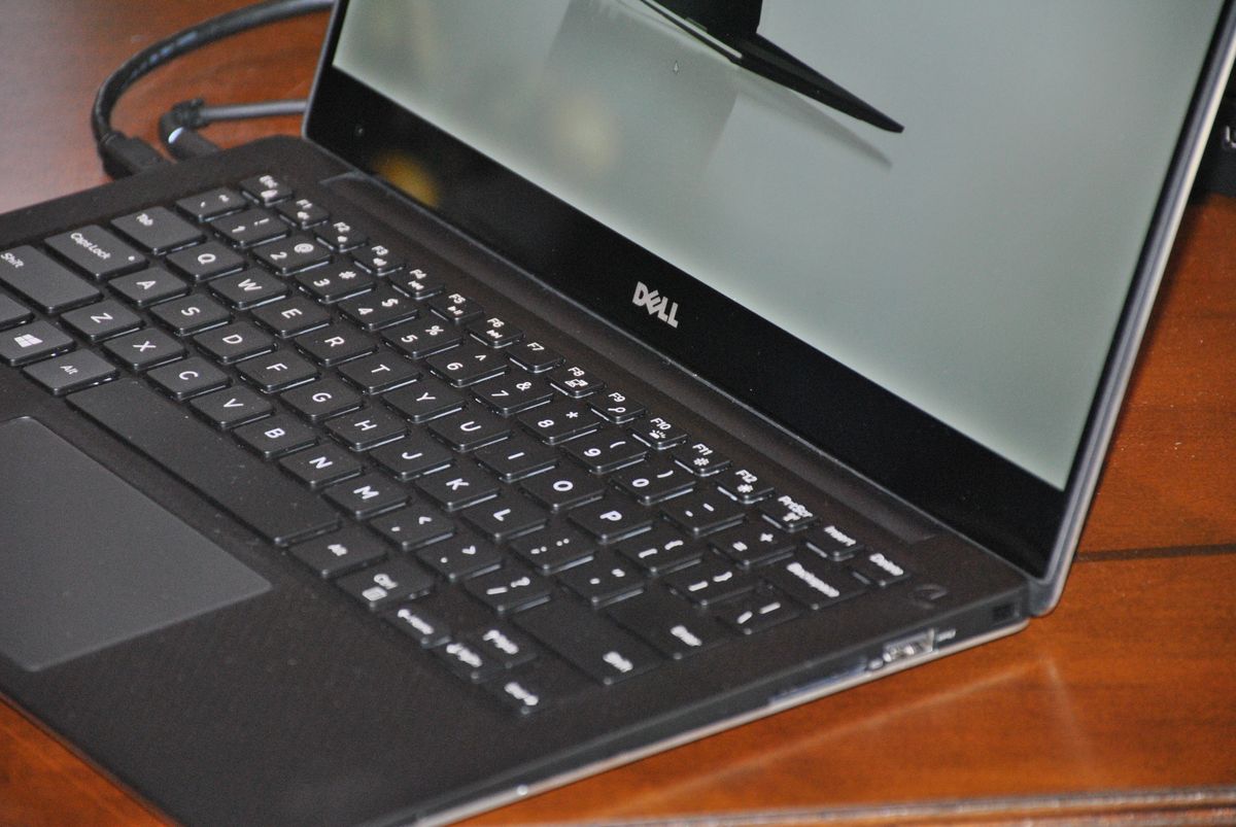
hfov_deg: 9.8
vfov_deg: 6.6
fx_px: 7218
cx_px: 618
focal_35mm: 210
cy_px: 414
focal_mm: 140
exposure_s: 1/60
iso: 800
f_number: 5.6
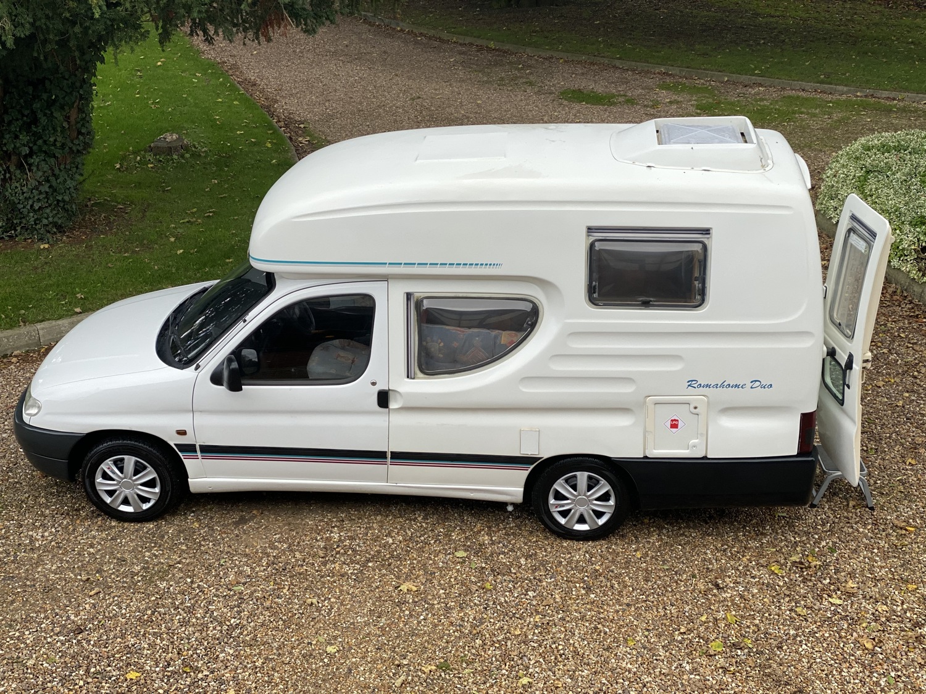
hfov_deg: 36.8
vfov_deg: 28.0
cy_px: 347
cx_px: 463
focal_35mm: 52
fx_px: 1391
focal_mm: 6
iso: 80
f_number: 2
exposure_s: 1/121
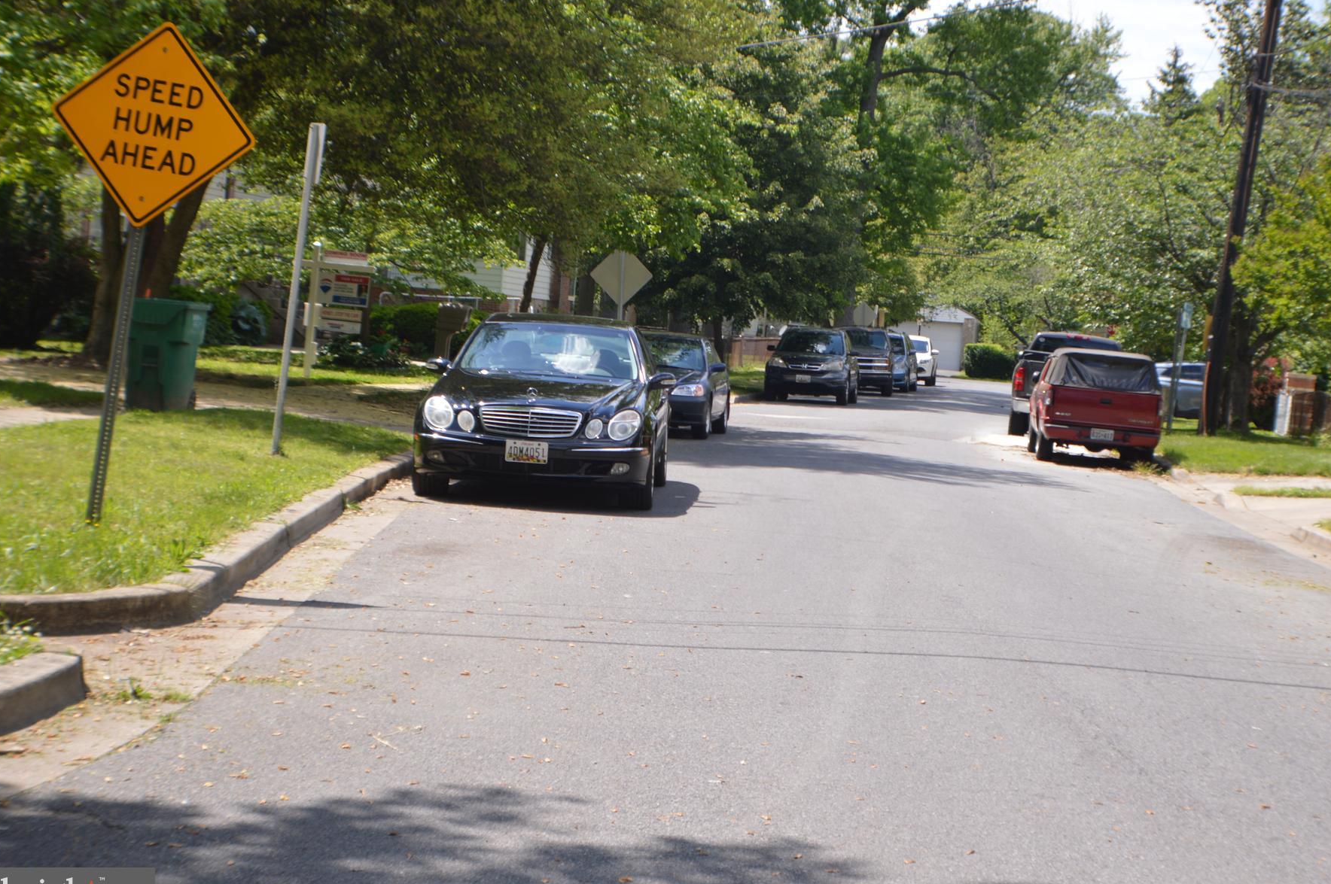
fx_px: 3530
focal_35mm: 96
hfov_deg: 21.3
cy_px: 410
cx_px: 760
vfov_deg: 14.3
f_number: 6.3
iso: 100
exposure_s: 1/160
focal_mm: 55
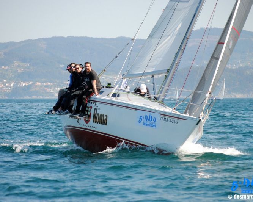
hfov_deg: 9.1
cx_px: 122
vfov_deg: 7.3
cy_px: 101
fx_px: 1583
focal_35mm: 212
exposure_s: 1/500
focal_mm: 125
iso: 180
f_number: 5.6
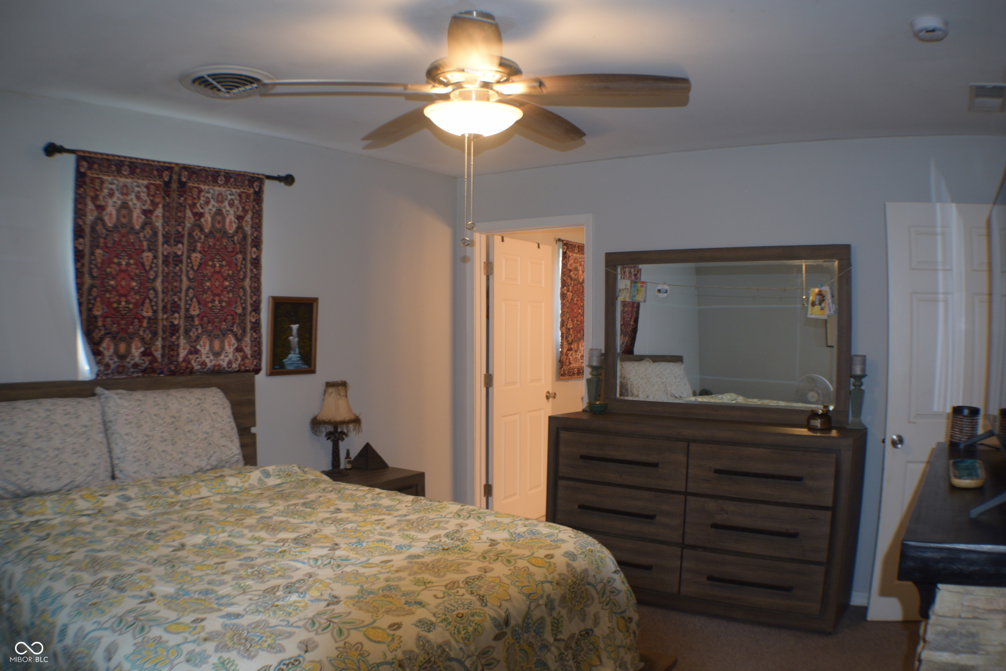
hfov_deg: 49.6
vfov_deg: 34.2
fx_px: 1090
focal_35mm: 39
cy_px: 336
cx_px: 503
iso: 400
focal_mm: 26
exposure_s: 1/30
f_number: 4
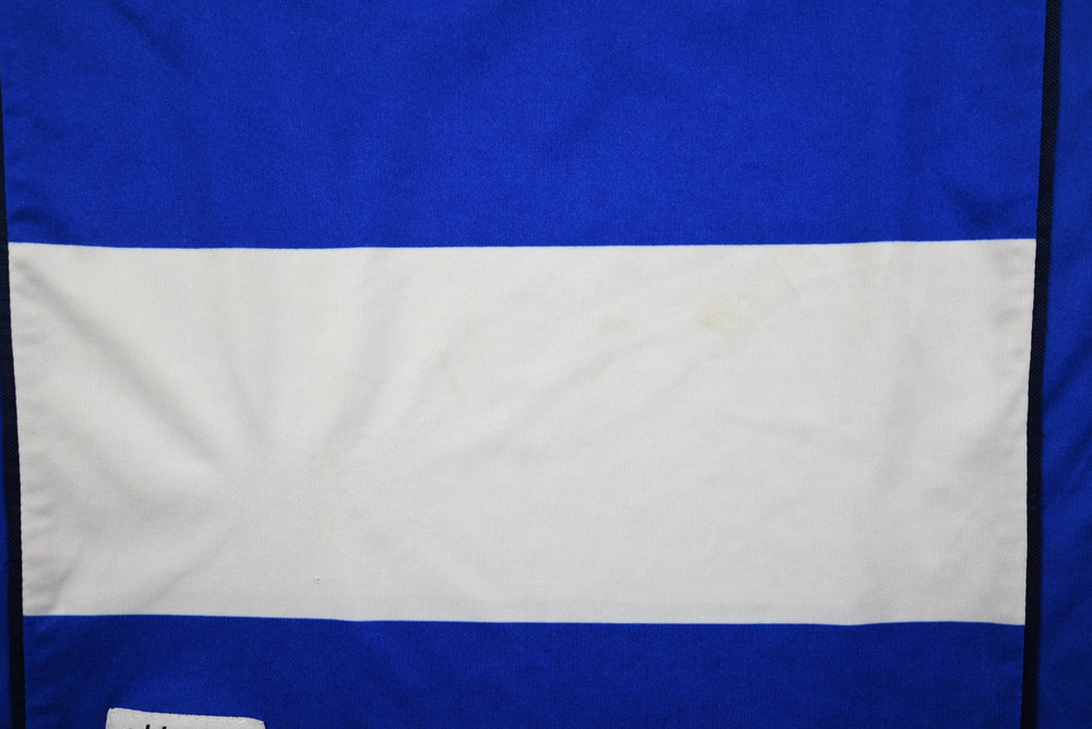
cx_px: 546
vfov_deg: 42.4
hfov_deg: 60.3
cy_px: 364
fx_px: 941
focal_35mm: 31
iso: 200
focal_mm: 31
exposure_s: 1/125
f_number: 4.8
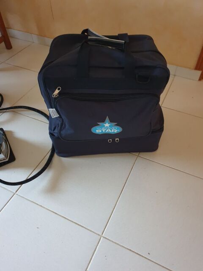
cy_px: 136
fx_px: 203
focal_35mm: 26
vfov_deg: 67.3
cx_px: 102
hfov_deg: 53.1
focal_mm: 4.3
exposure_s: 1/10
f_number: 1.5
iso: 320
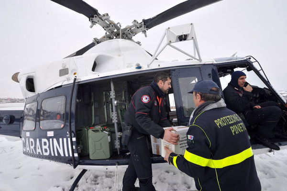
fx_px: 127
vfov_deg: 73.6
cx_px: 144
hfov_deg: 96.8
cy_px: 96
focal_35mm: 16
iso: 200
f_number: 8
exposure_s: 1/125
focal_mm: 16
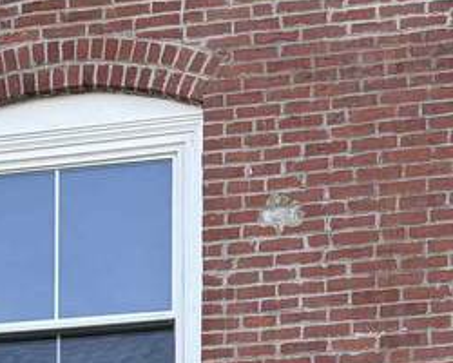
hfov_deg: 15.9
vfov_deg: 11.5
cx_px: 78
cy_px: 733
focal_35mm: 120
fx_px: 1609
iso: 80
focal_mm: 6.76
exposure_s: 1/567
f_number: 1.78
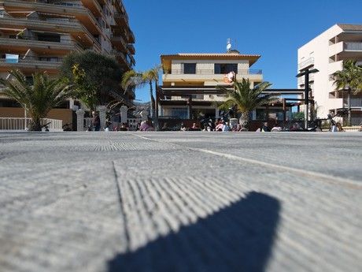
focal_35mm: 24
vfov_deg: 56.8
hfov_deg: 71.6
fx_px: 251
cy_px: 136
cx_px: 181
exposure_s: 1/725
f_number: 2.8
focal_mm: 4.5
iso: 100
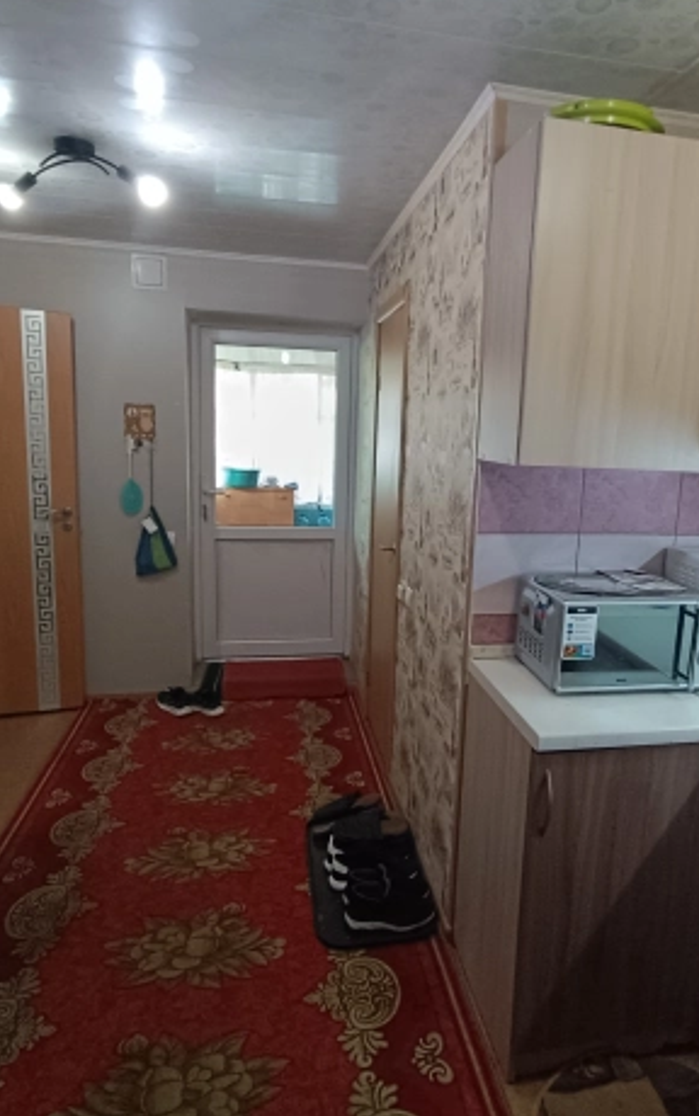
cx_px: 405
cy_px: 551
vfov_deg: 77.1
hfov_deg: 52.8
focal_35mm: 23
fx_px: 700
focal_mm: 1.66
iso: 349
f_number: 2.2
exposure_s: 1/50
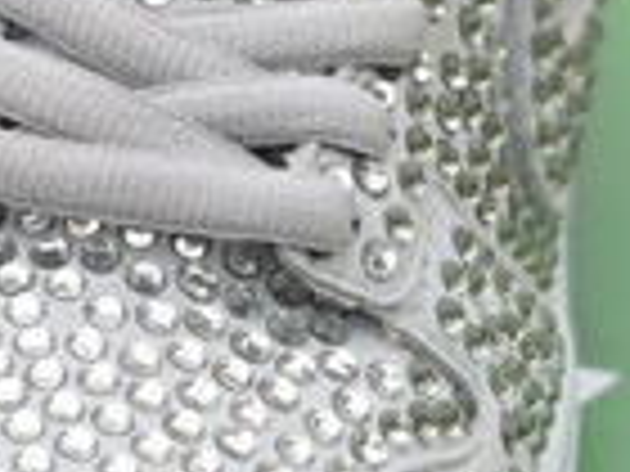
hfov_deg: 7.0
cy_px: 317
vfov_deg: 5.4
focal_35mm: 274
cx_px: -504
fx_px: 4987
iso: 16
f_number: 2.4
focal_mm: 6
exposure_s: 1/516
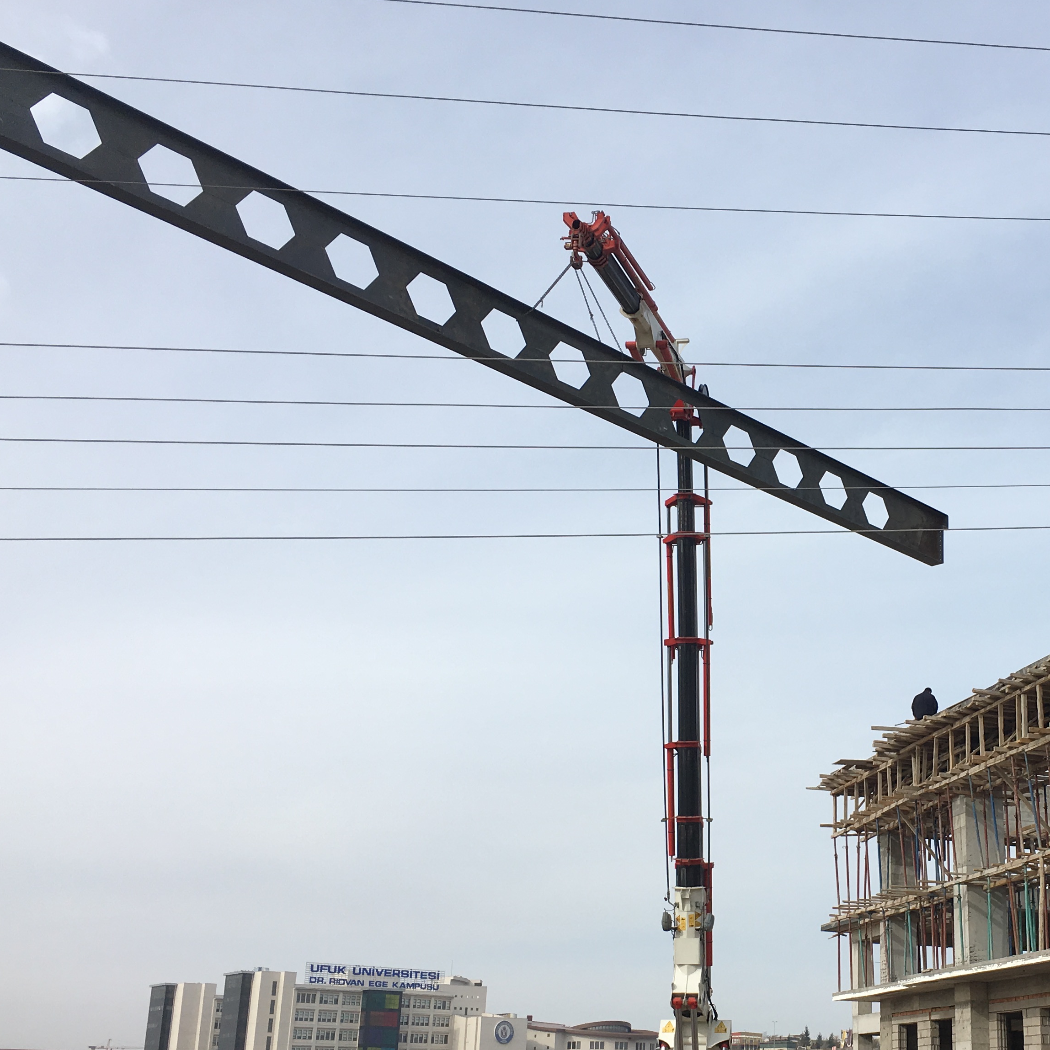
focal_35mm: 45
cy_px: 673
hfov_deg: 36.4
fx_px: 1544
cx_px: 823
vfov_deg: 37.3
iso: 25
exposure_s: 1/1637
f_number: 2.2
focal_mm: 4.15
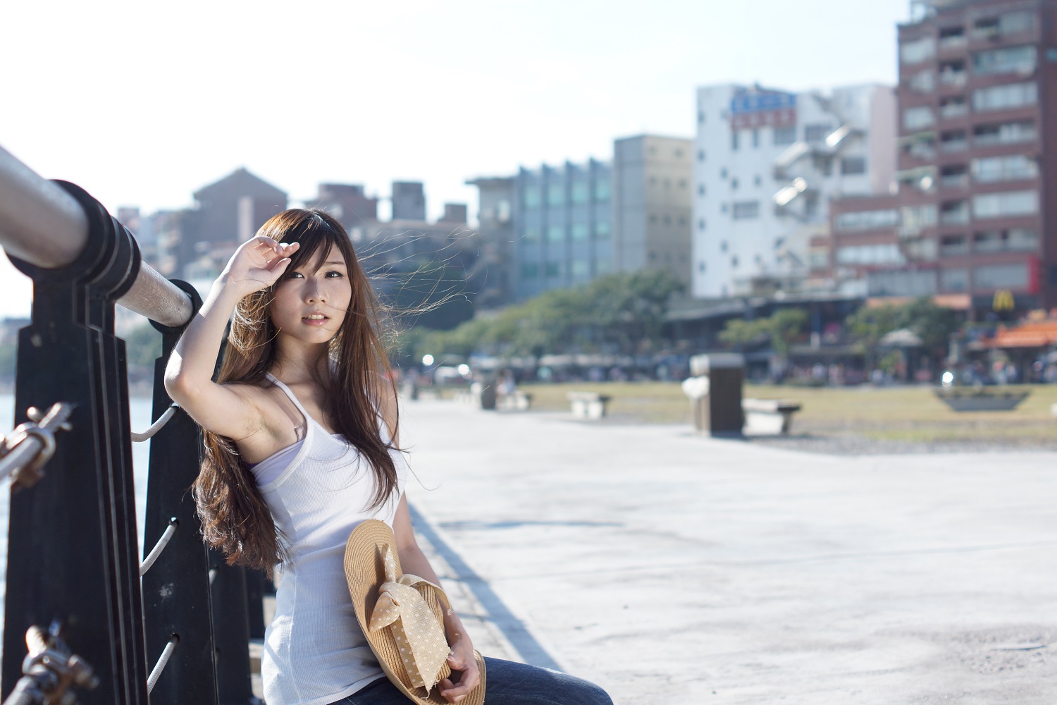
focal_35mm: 75
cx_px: 528
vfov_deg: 18.2
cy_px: 352
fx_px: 2202
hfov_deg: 27.0
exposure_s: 1/2000
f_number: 3.2
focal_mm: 50
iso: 200
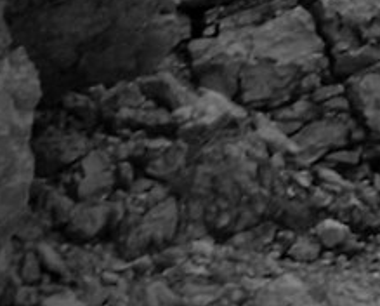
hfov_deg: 0.9
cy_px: -970
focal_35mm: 2235
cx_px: 1287
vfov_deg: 0.7
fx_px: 25182
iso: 100
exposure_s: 1/200
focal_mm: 145
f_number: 9
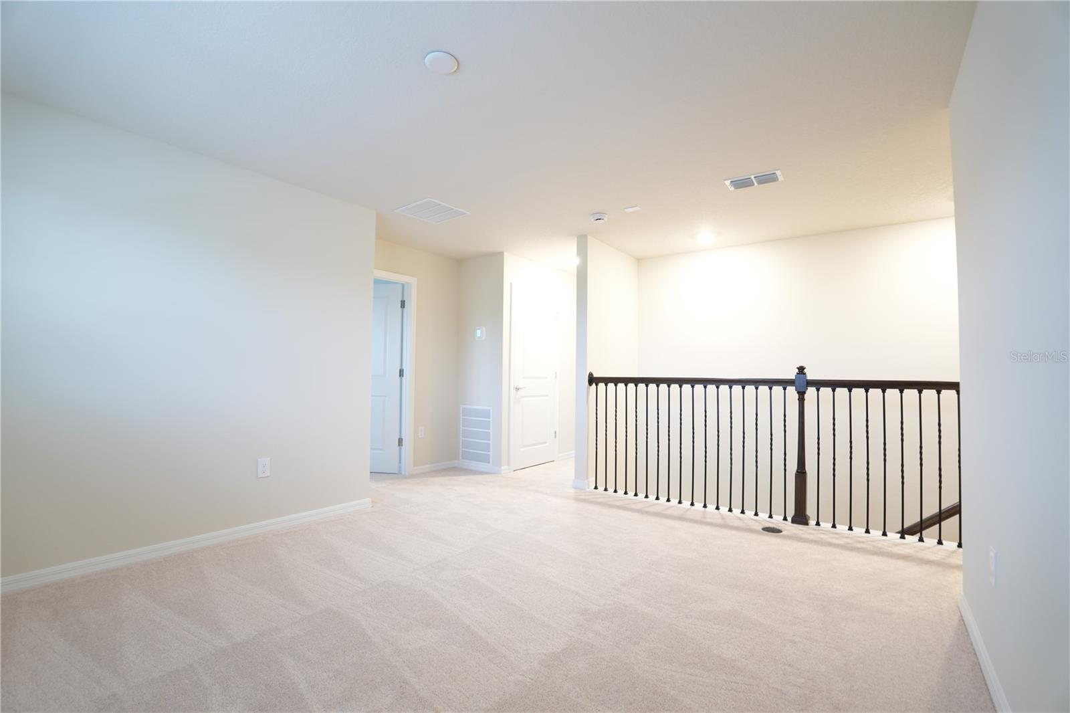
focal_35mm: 15
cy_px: 356
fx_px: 446
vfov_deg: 77.3
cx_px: 535
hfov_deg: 100.4
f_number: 3.5
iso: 100
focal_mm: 10
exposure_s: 1/2.5
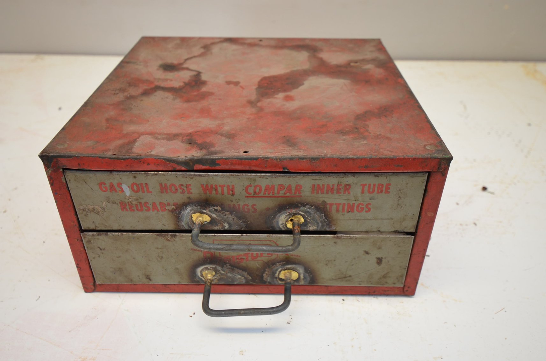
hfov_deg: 62.0
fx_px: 454
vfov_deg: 43.4
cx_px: 273
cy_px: 180
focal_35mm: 30
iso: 450
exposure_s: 1/60
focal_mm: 20
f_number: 4.5
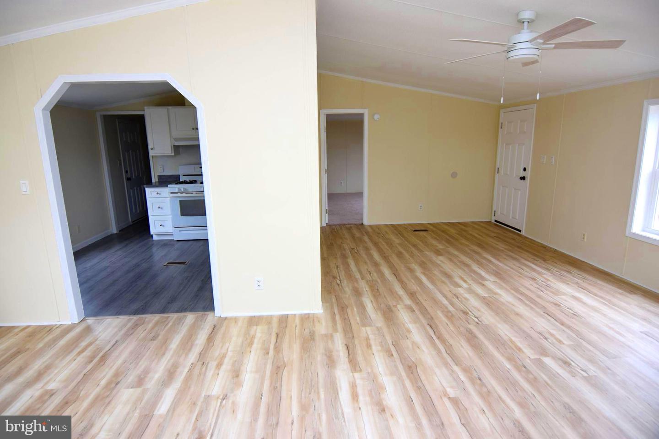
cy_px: 220
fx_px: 329
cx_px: 330
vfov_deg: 67.4
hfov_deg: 90.0
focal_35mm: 18
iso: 400
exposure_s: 1/80
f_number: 4.5
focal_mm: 12
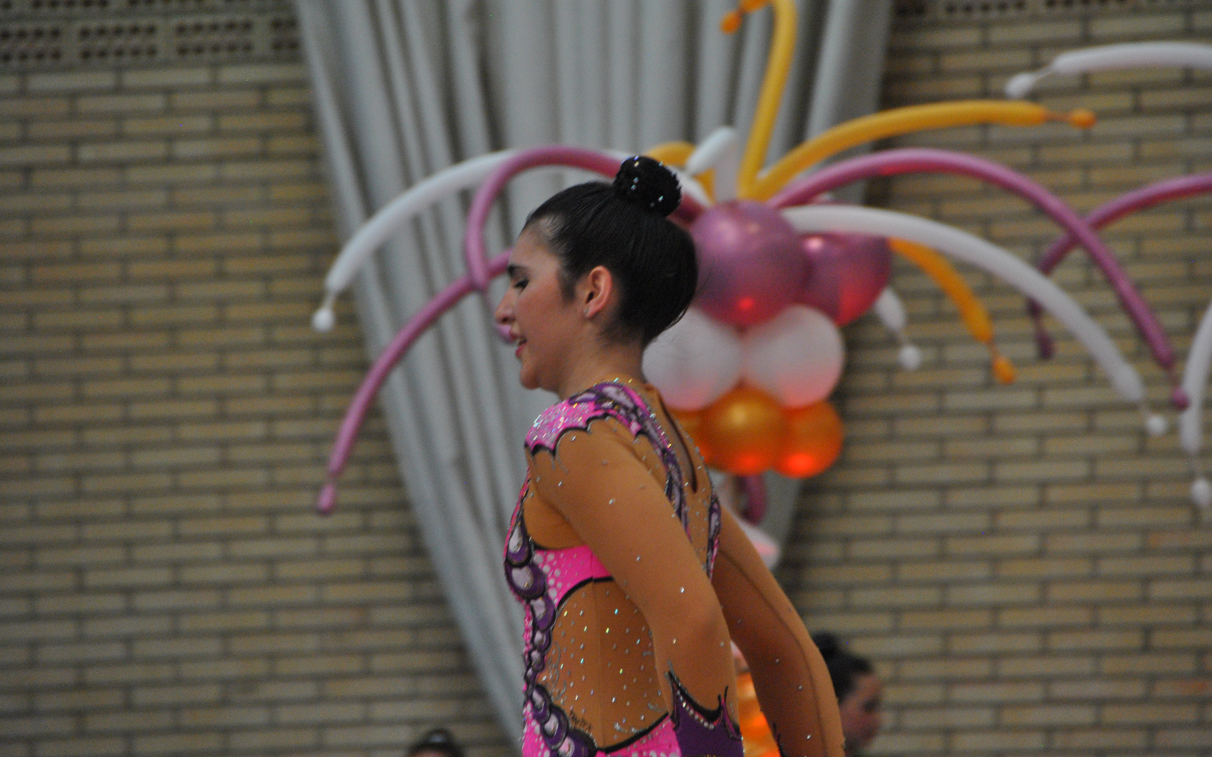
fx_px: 10140
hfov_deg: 6.8
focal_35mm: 307
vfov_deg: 4.3
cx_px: 606
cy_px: 360
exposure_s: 1/200
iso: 800
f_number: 6.3
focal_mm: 200
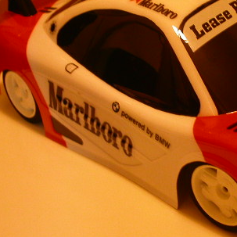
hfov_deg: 23.9
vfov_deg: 24.3
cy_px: 89
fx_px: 550
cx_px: 196
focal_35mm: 71
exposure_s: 1/10
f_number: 2.8
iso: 200
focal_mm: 7.8
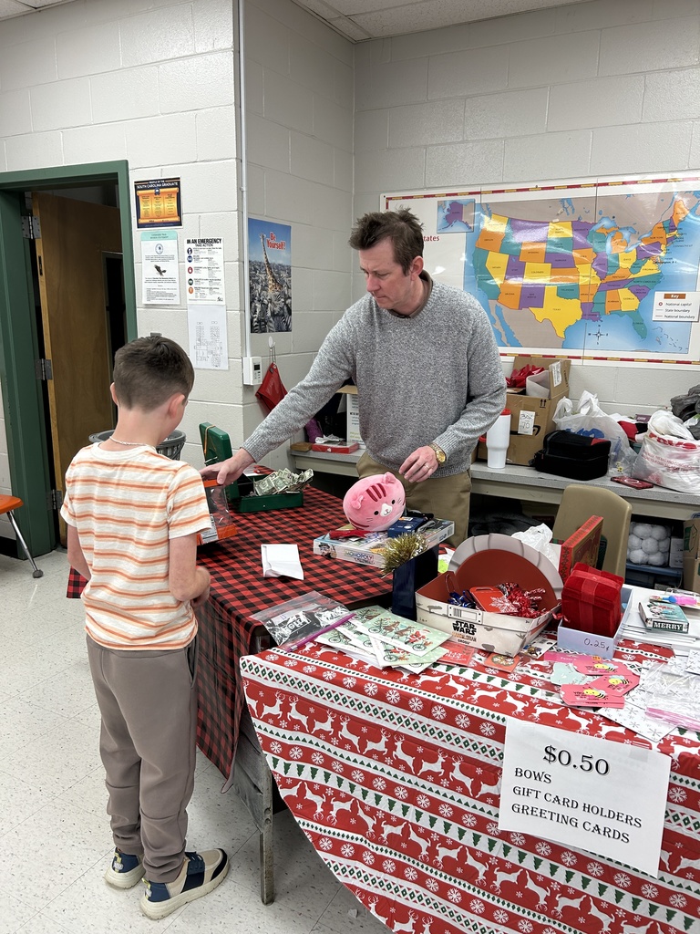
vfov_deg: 67.3
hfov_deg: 53.1
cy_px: 467
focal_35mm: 26
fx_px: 701
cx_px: 350
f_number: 1.5
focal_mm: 5.7
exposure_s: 1/120
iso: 64
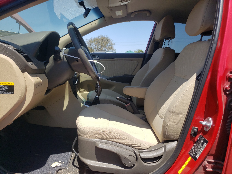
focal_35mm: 26
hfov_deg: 67.3
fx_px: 174
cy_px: 87
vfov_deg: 53.1
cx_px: 116
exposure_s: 1/2000
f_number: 1.5
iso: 50
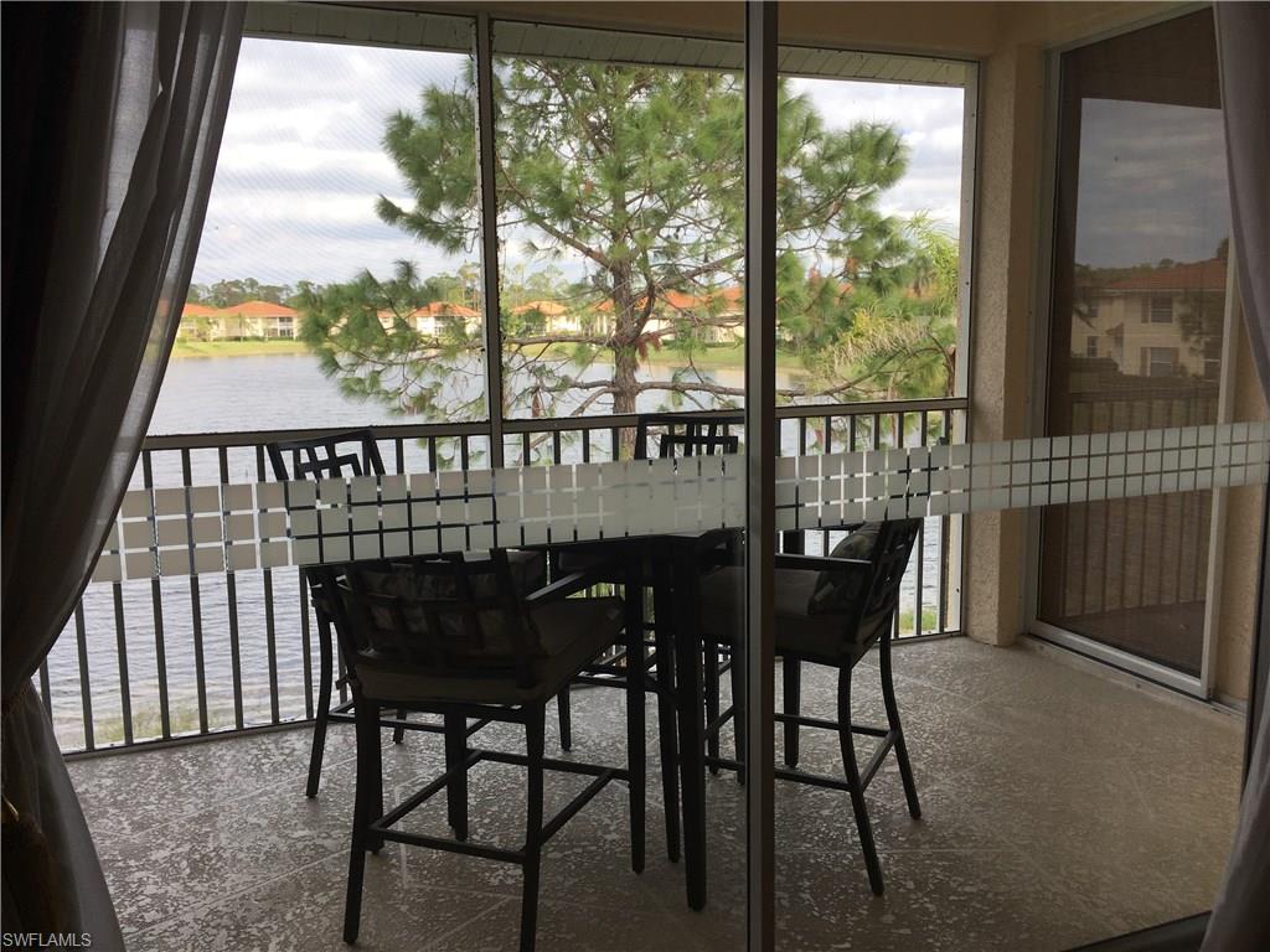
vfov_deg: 48.2
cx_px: 635
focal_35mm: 29
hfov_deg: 61.7
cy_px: 476
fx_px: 1064
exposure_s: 1/326
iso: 25
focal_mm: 4.15
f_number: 2.2
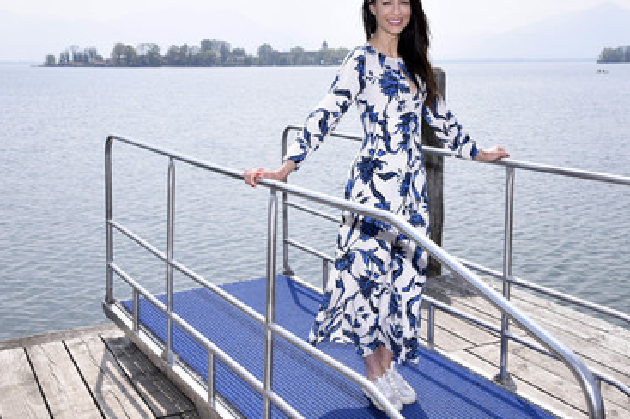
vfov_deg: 31.1
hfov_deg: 45.4
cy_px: 187
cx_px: 351
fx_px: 752
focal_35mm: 43
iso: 250
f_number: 14
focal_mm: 35
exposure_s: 1/160
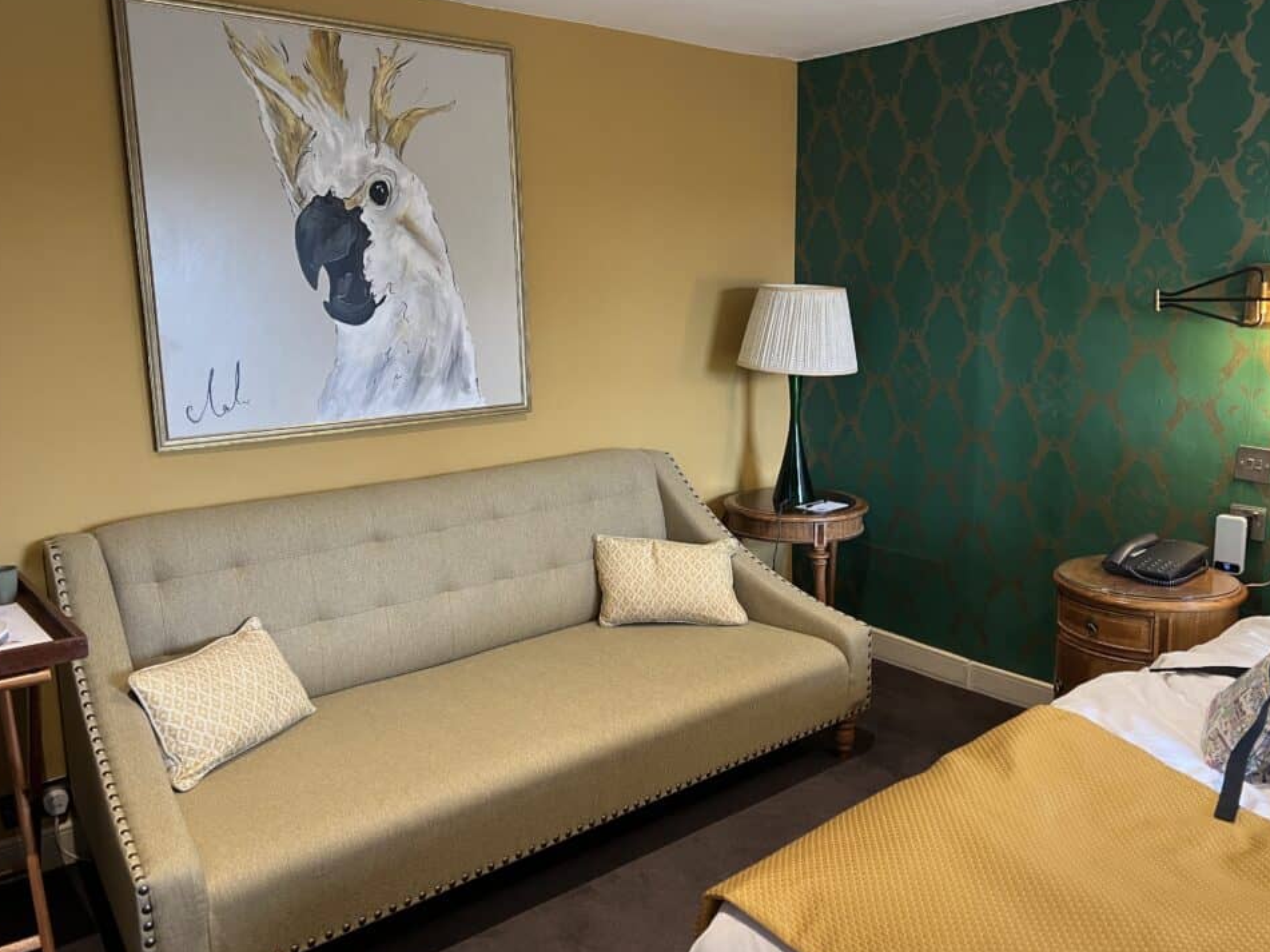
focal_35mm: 28
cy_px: 453
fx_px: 1027
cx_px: 642
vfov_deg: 49.7
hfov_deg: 63.4
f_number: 1.5
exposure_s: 1/60
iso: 200
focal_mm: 5.7
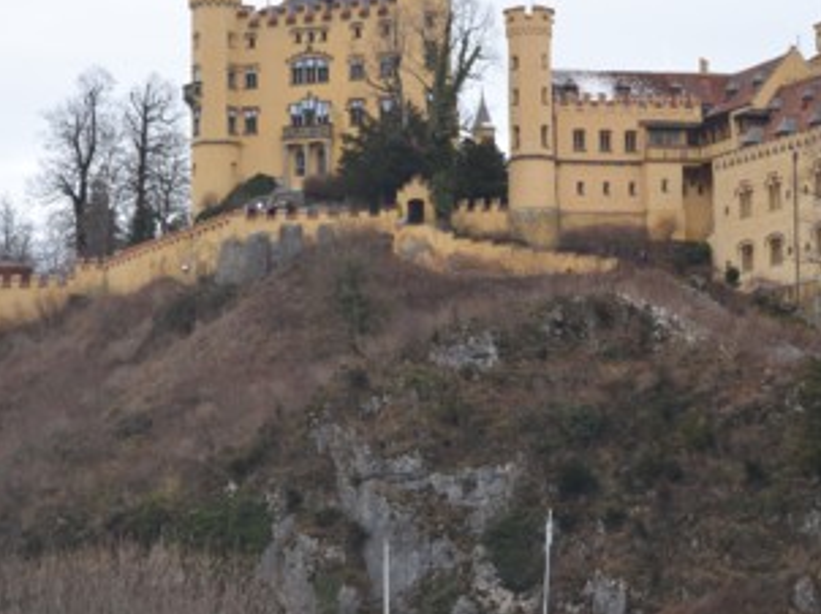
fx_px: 2607
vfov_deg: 13.4
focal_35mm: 110
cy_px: 163
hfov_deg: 17.9
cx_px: 484
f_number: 5.6
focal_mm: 46
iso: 100
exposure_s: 1/200
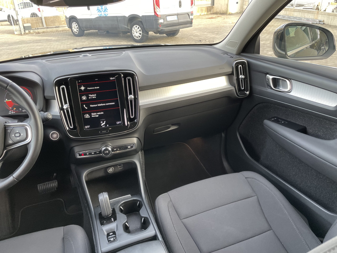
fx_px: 253
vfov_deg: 53.1
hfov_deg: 67.3
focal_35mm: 26
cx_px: 168
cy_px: 126
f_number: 1.6
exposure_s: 1/121
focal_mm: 4.2
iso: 100
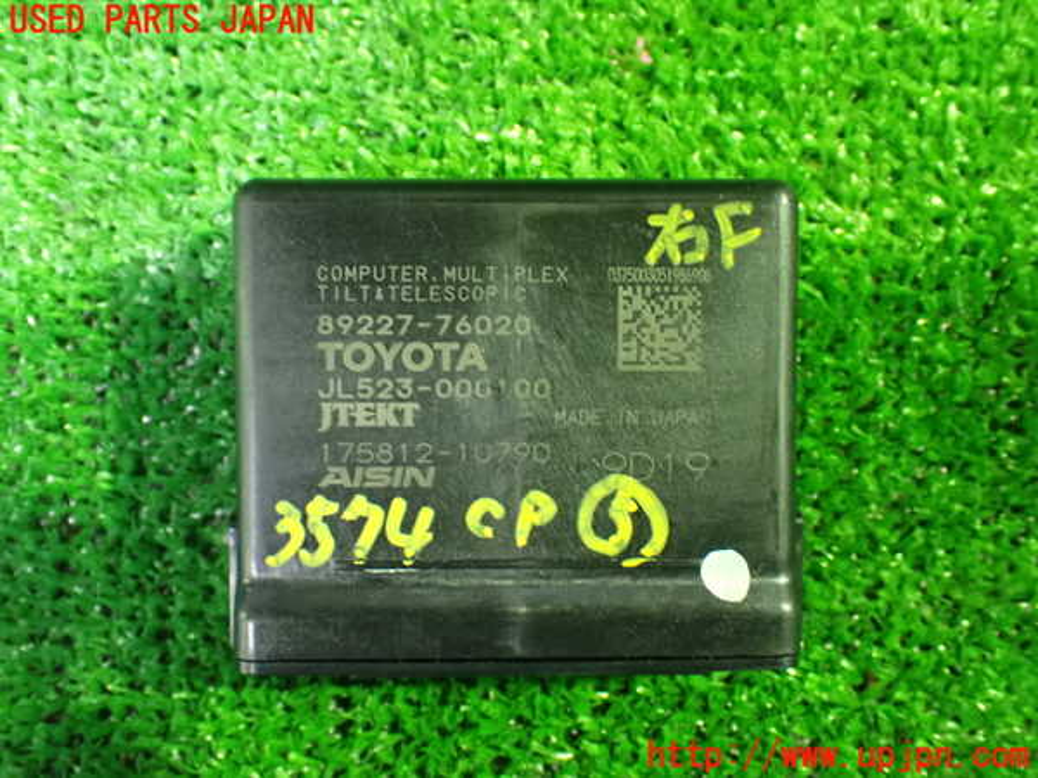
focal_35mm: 38
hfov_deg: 49.0
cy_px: 389
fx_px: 1139
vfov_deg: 37.7
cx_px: 519
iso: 1600
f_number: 2.7
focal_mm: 6.83
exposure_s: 1/25
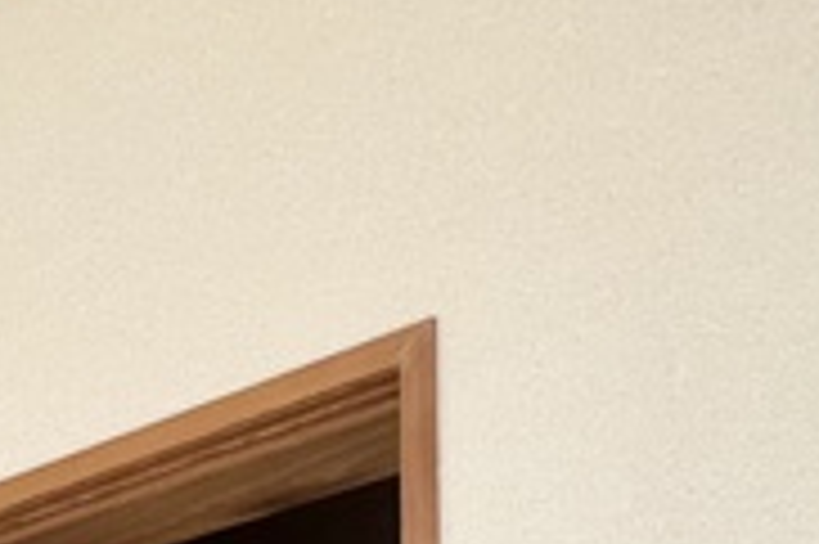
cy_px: 1126
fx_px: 1182
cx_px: 9
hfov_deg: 34.9
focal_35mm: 52
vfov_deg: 17.4
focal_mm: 1.57
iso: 80
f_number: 1.8
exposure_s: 1/99
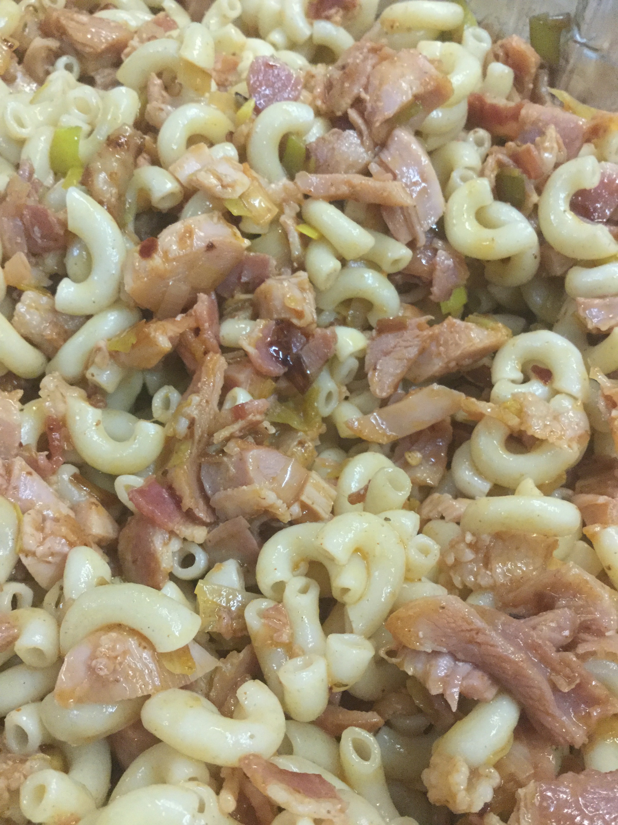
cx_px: 309
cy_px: 412
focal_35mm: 31
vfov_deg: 58.4
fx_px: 738
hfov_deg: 45.4
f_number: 2.4
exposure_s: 1/24
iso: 200
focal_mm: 3.3
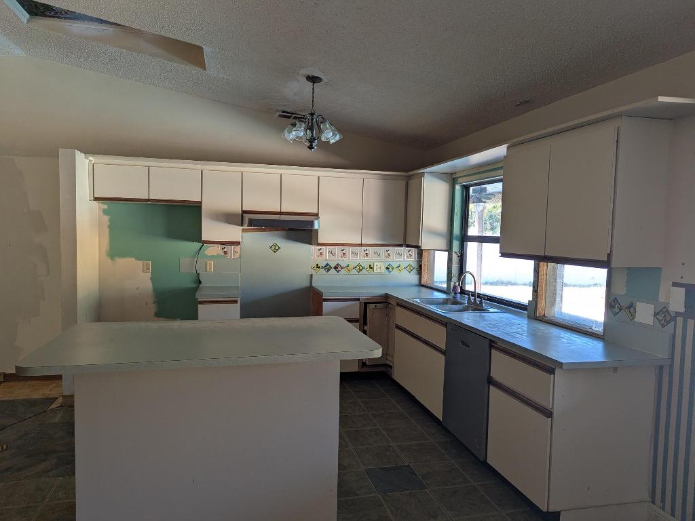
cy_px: 260
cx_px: 348
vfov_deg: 56.8
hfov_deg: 71.6
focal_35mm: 24
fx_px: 482
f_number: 1.85
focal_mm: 6.81
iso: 55
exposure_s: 1/112
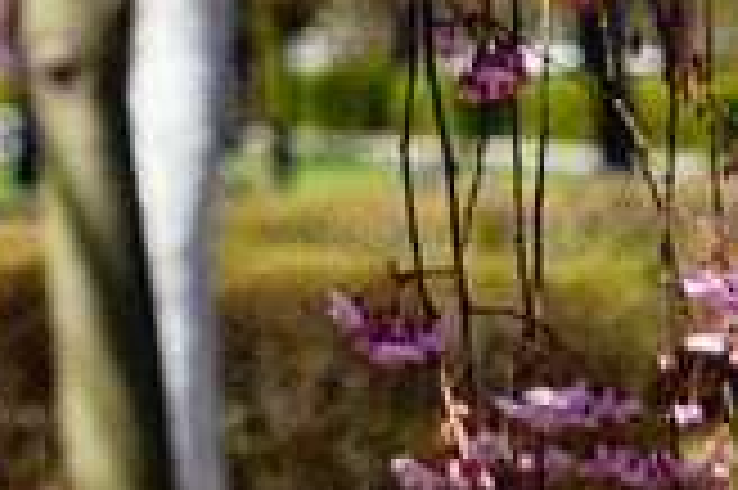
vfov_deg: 1.8
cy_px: -645
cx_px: -567
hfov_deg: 2.7
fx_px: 15421
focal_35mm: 753
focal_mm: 154
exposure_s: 1/250
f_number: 6.7
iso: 125
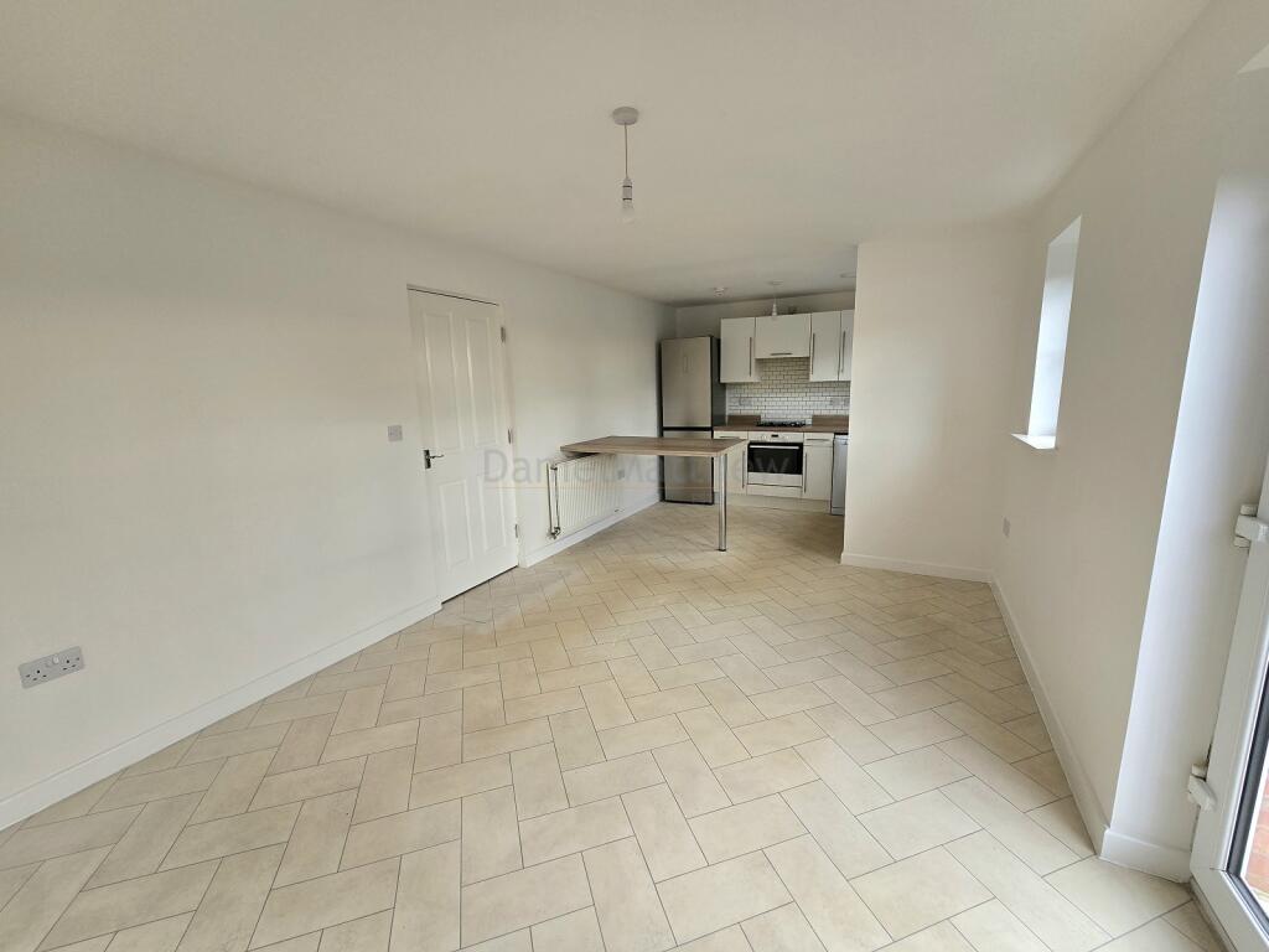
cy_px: 476
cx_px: 634
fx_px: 477
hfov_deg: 106.2
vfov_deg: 89.9
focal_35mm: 13
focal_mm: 2.2
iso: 64
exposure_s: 1/120
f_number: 2.2
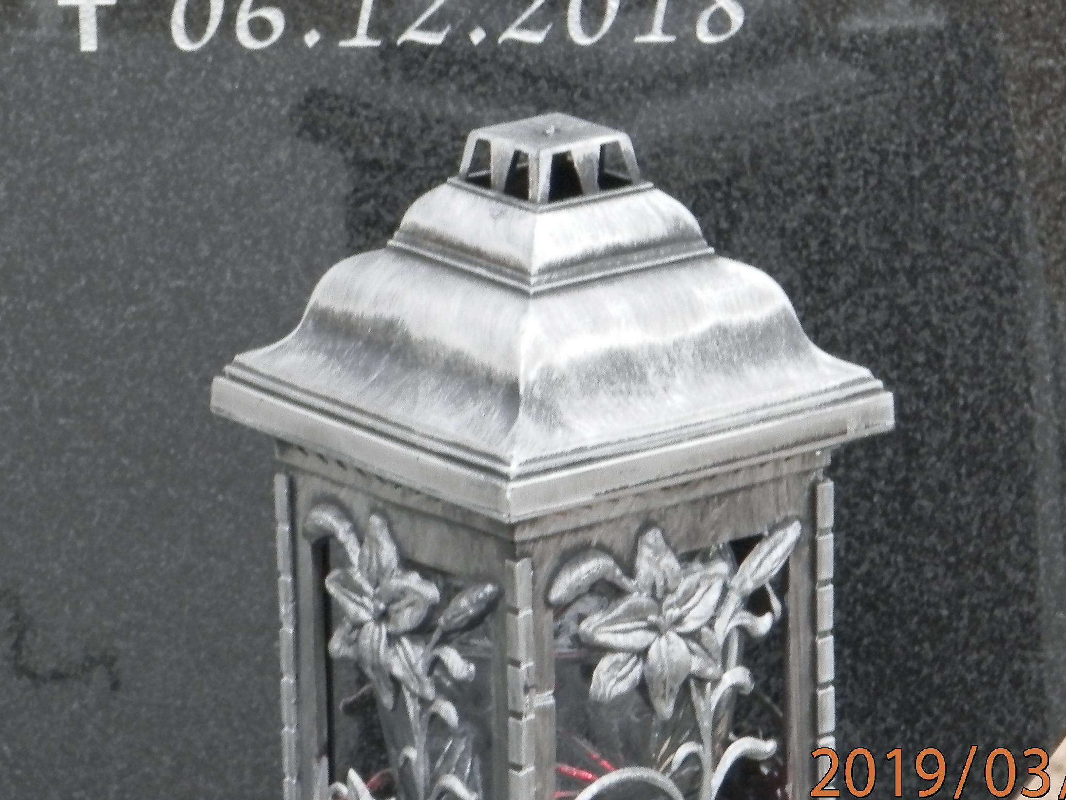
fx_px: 8561
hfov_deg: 7.1
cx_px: 171
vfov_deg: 5.3
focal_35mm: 278
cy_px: 110
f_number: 4.7
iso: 200
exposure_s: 1/20
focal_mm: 23.6
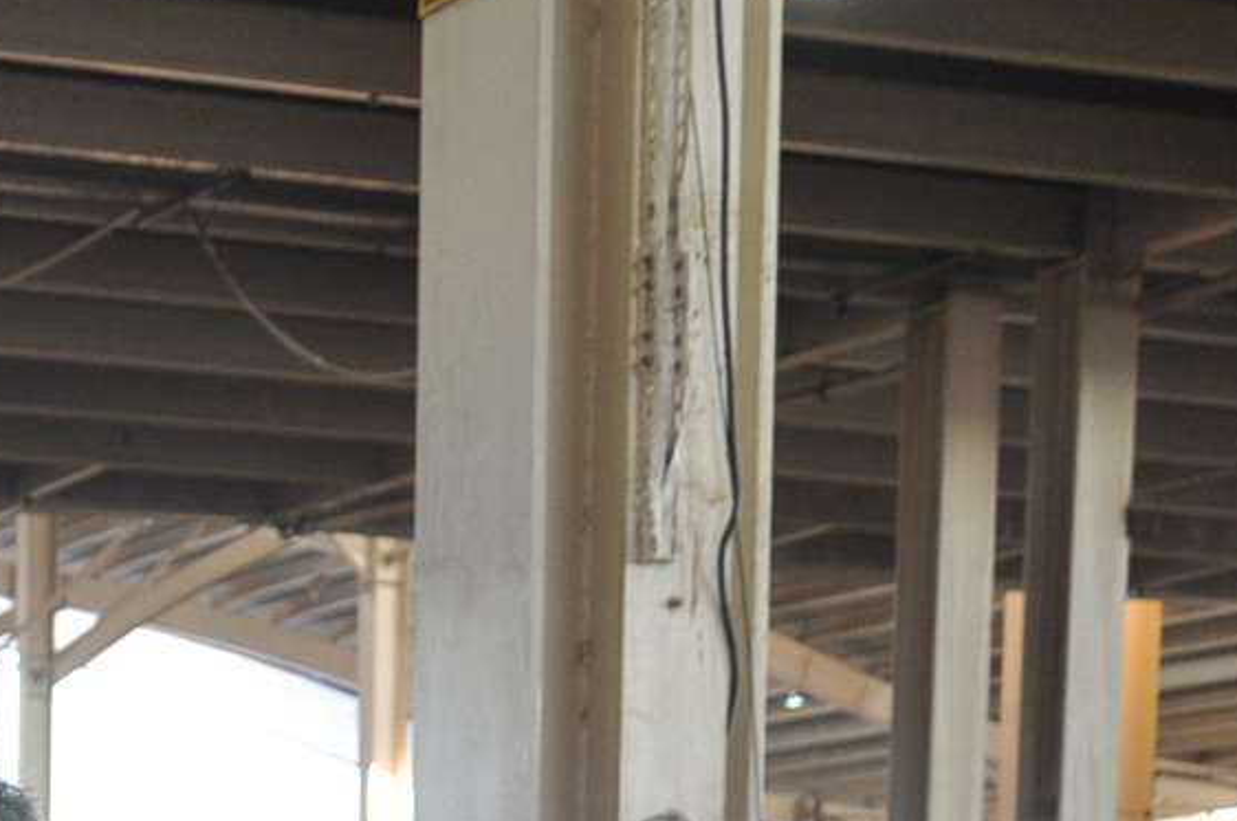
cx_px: -808
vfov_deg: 12.0
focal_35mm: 103
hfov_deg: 17.2
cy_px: 1552
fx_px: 3534
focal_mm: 18
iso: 400
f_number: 3.5
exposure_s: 1/125
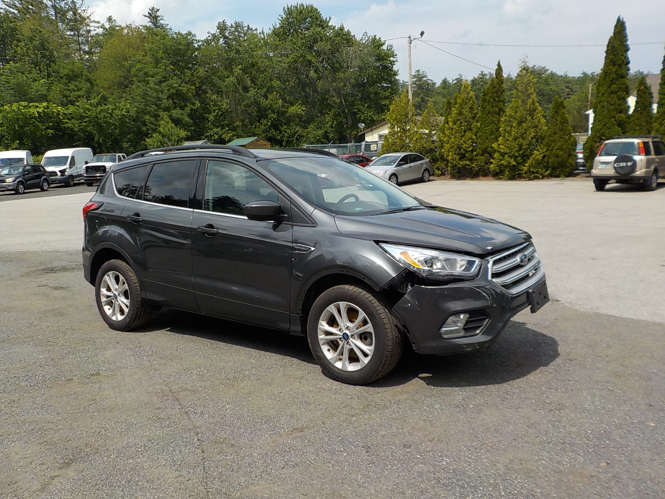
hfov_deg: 60.0
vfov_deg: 46.8
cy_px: 250
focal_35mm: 30
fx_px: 576
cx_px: 332
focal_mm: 4.1
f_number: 3.3
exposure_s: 1/1250
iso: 125
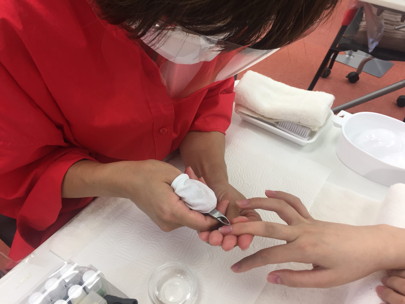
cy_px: 152
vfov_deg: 48.2
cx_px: 202
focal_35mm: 29
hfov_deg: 61.7
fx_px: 339
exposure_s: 1/40
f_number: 2.2
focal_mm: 4.15
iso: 32
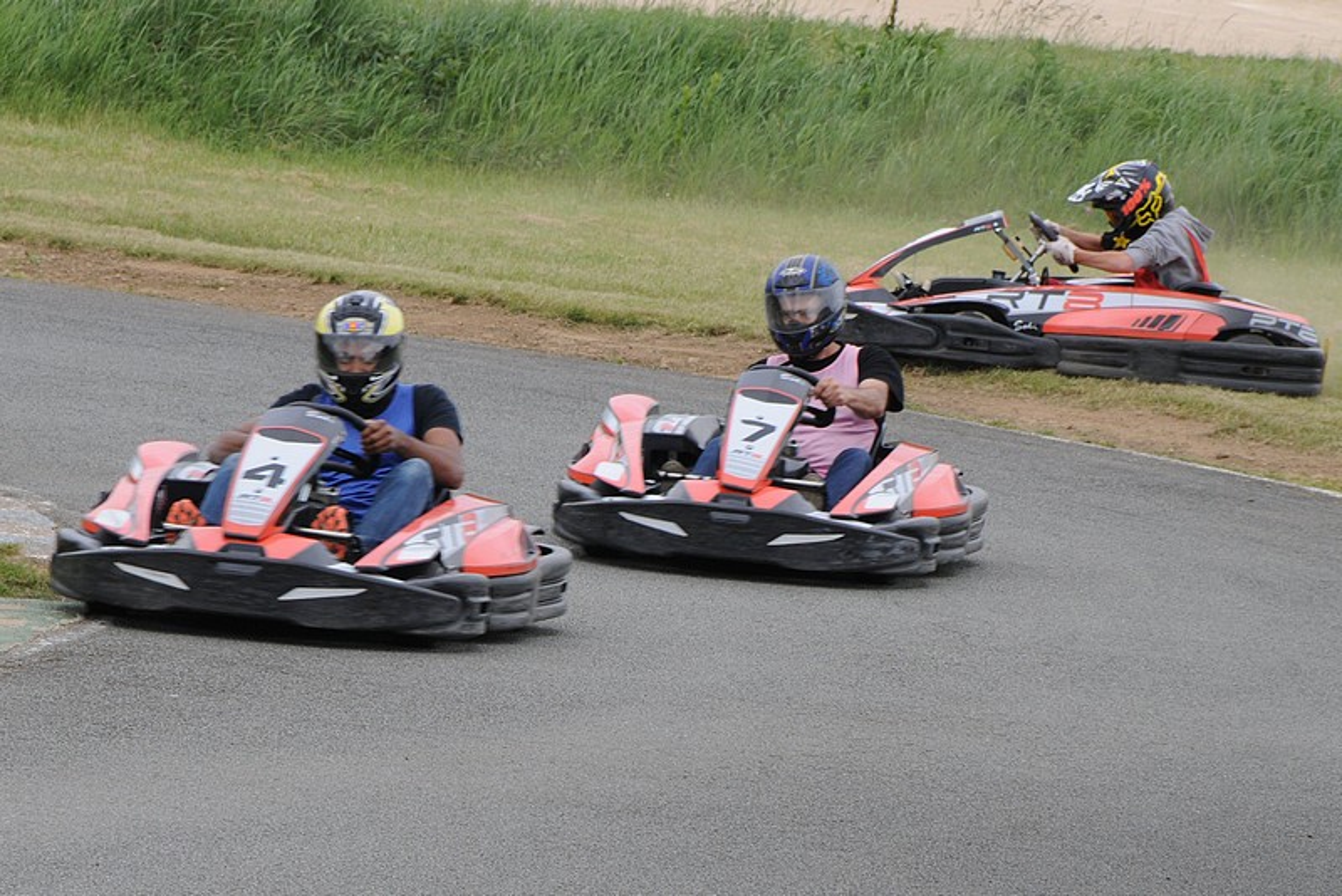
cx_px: 671
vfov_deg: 4.6
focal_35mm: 300
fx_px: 11187
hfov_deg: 6.9
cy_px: 448
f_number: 14
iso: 400
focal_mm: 200
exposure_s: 1/160
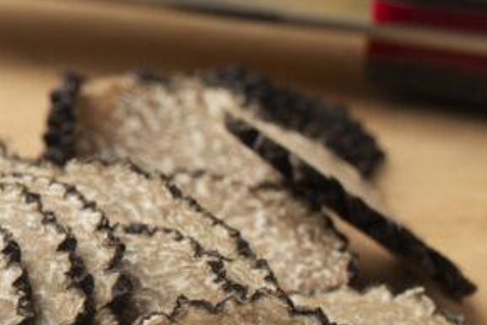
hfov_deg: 10.4
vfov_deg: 7.3
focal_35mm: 188
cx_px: -364
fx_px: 2544
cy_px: 151
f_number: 9
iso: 100
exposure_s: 1/125
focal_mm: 35
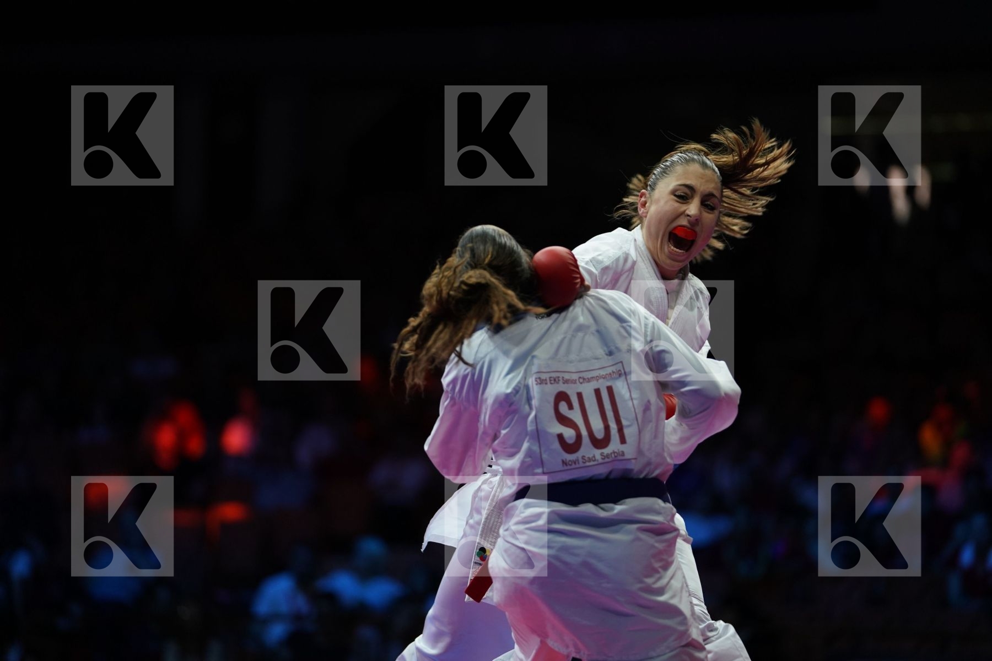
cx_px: 496
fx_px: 4767
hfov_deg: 11.9
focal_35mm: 173
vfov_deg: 7.9
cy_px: 330
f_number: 2.8
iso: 1600
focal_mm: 173
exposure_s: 1/1000
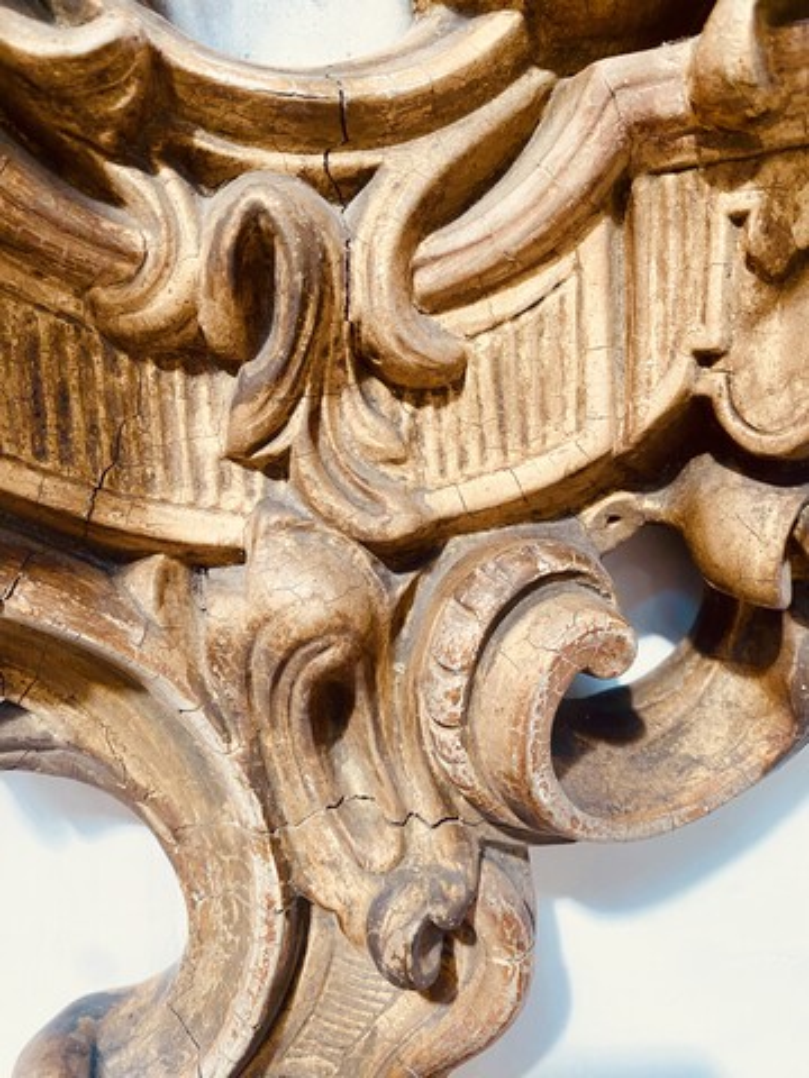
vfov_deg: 67.3
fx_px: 810
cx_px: 404
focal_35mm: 26
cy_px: 539
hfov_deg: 53.1
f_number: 1.8
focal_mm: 4.25
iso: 200
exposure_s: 1/60
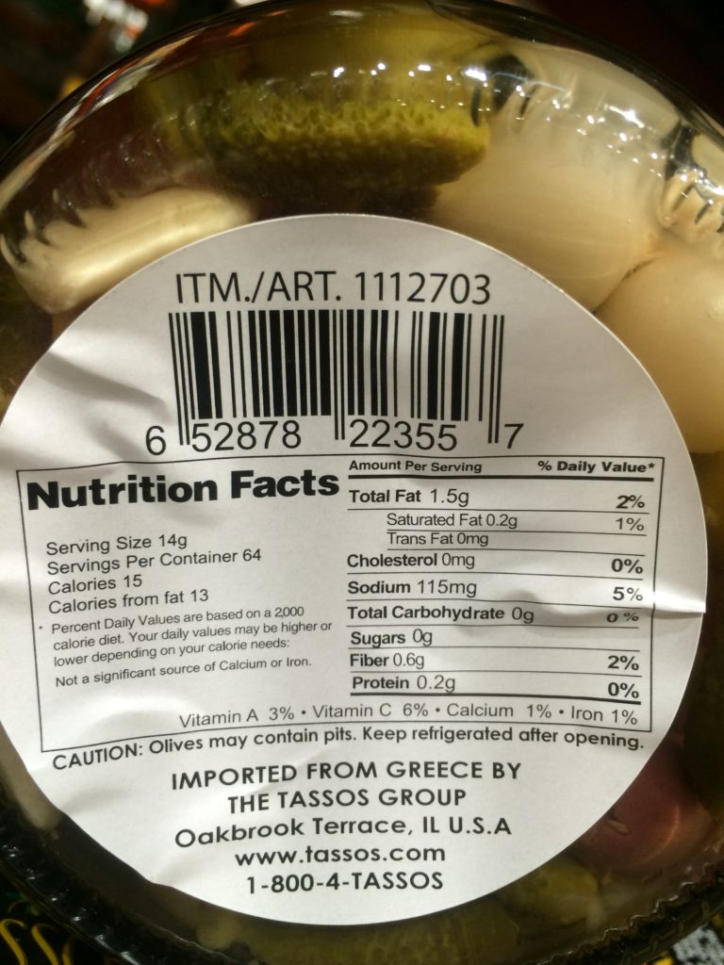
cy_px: 482
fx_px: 809
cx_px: 362
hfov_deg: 48.2
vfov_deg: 61.7
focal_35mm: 29
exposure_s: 1/33
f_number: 2.2
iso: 100
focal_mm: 4.15
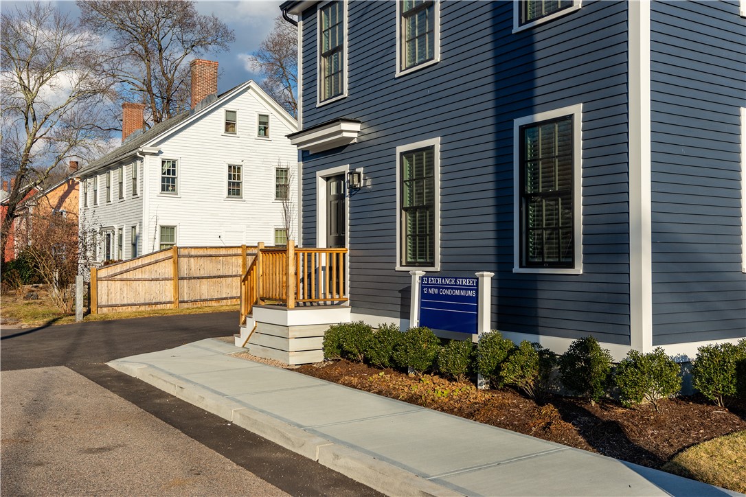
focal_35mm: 35
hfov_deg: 54.4
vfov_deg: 37.9
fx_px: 725
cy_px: 248
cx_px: 373
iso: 100
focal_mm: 35
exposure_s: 1/200
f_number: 9
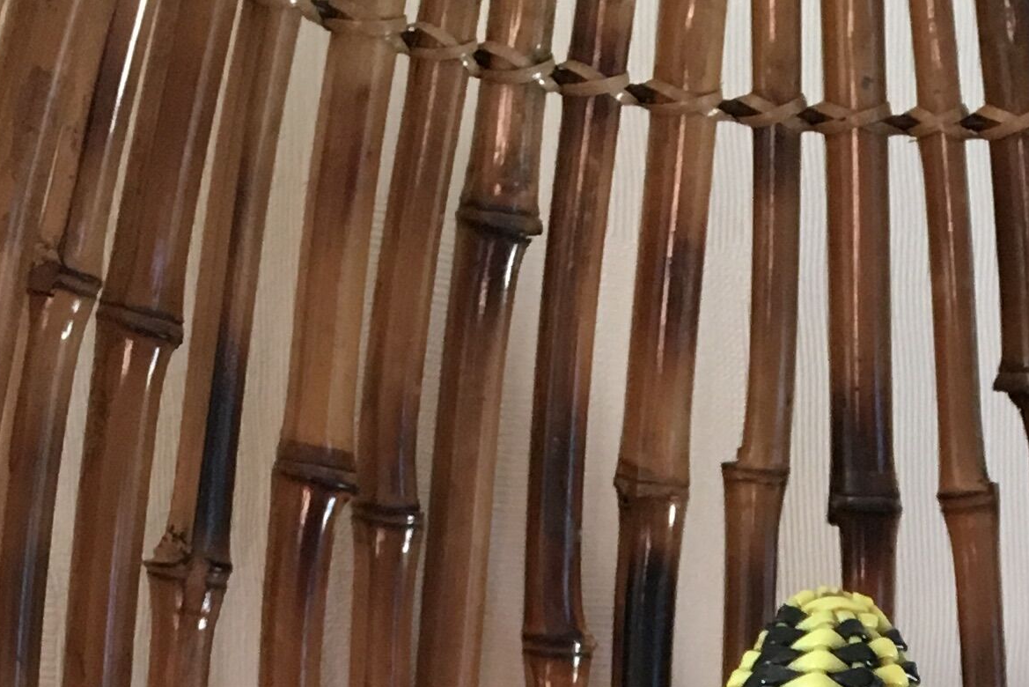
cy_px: 1352
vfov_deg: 11.8
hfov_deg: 19.1
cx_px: 1011
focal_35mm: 104
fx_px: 2973
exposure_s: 1/33
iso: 125
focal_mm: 4.15
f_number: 2.2
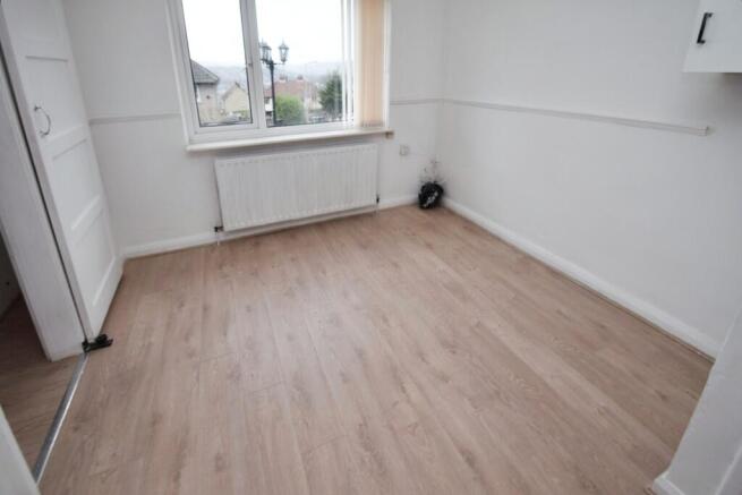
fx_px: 309
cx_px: 371
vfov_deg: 77.4
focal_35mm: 15
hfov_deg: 100.4
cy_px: 248
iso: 200
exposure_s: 1/200
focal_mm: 10
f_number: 6.3
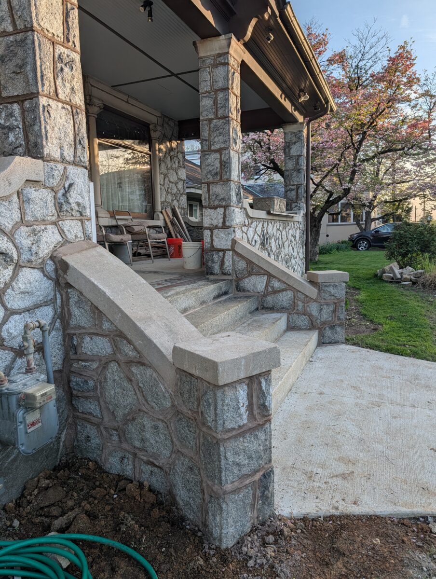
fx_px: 402
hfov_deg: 57.0
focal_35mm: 24
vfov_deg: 71.5
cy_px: 290
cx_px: 218
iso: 14
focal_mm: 6.9
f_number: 1.68
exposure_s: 1/2924
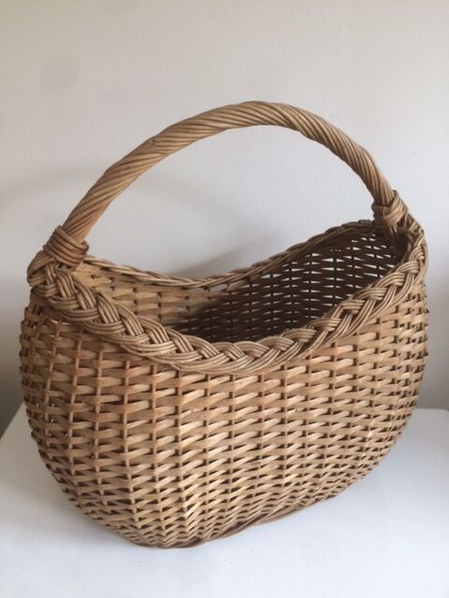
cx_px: 224
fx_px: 502
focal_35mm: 29
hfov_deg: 48.2
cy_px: 299
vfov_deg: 61.7
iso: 160
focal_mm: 4.15
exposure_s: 1/33
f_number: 2.2
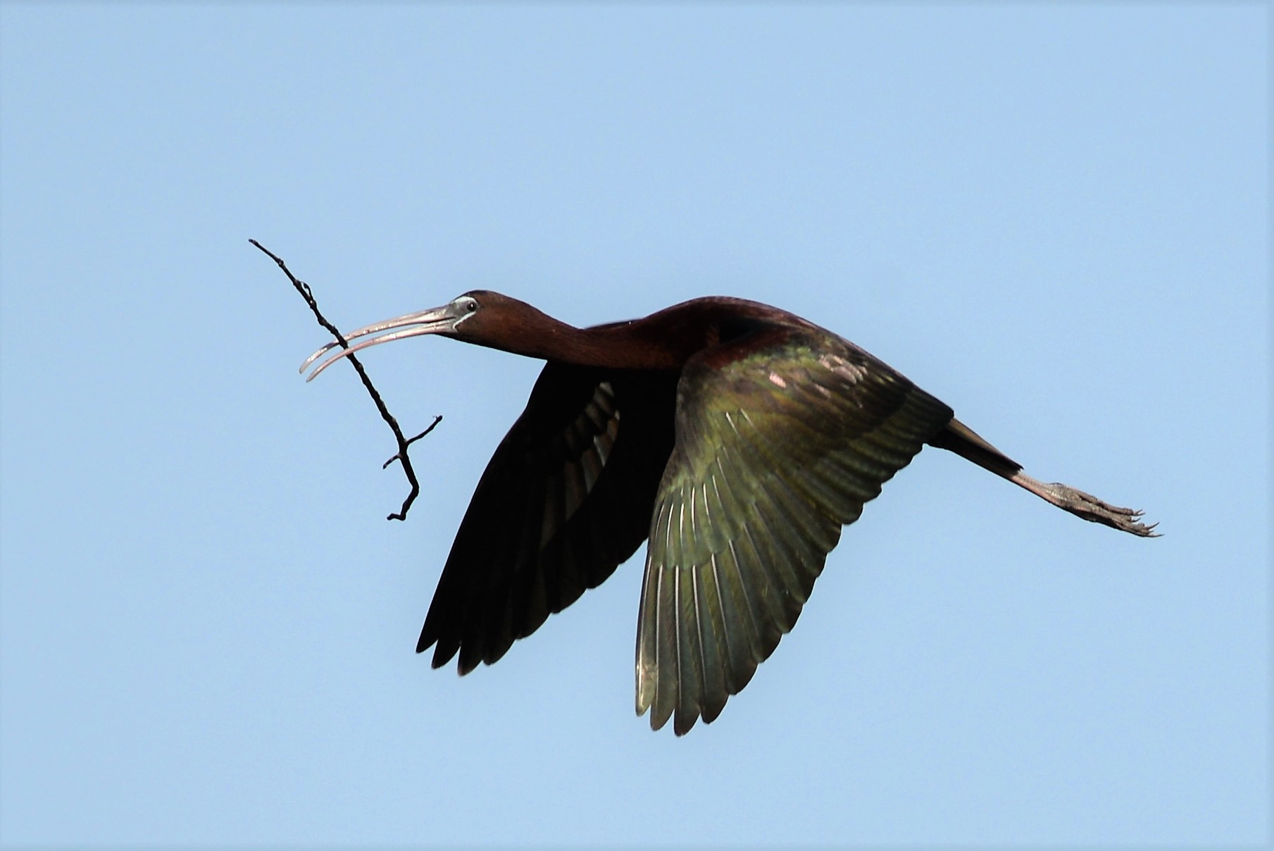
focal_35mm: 600
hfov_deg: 3.4
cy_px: 426
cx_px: 637
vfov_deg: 2.3
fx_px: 21243
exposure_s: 1/2000
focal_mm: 600
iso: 320
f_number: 8
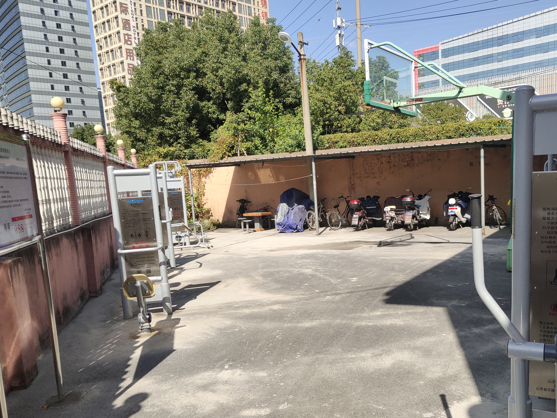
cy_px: 253
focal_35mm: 37
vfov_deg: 38.5
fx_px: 595
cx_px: 327
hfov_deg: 49.9
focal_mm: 4.35
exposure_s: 1/2453
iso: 50
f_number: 1.79
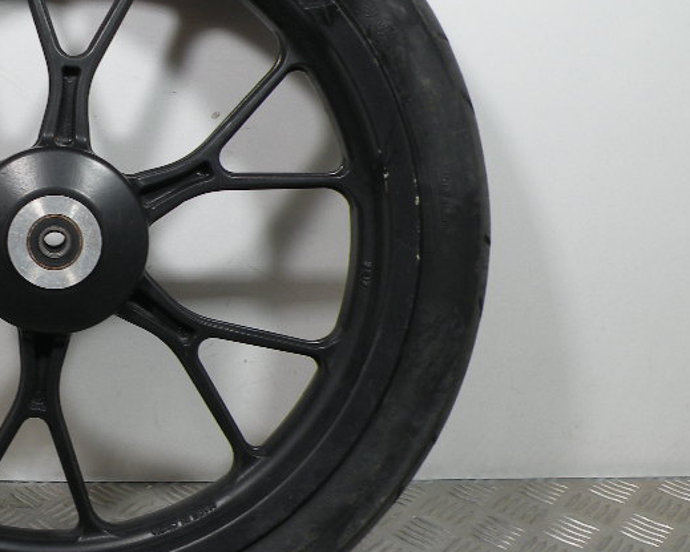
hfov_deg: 33.6
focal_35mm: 52
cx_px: 37
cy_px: 239
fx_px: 1062
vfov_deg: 29.1
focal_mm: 4.7
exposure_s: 1/78.6
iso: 64
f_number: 3.2
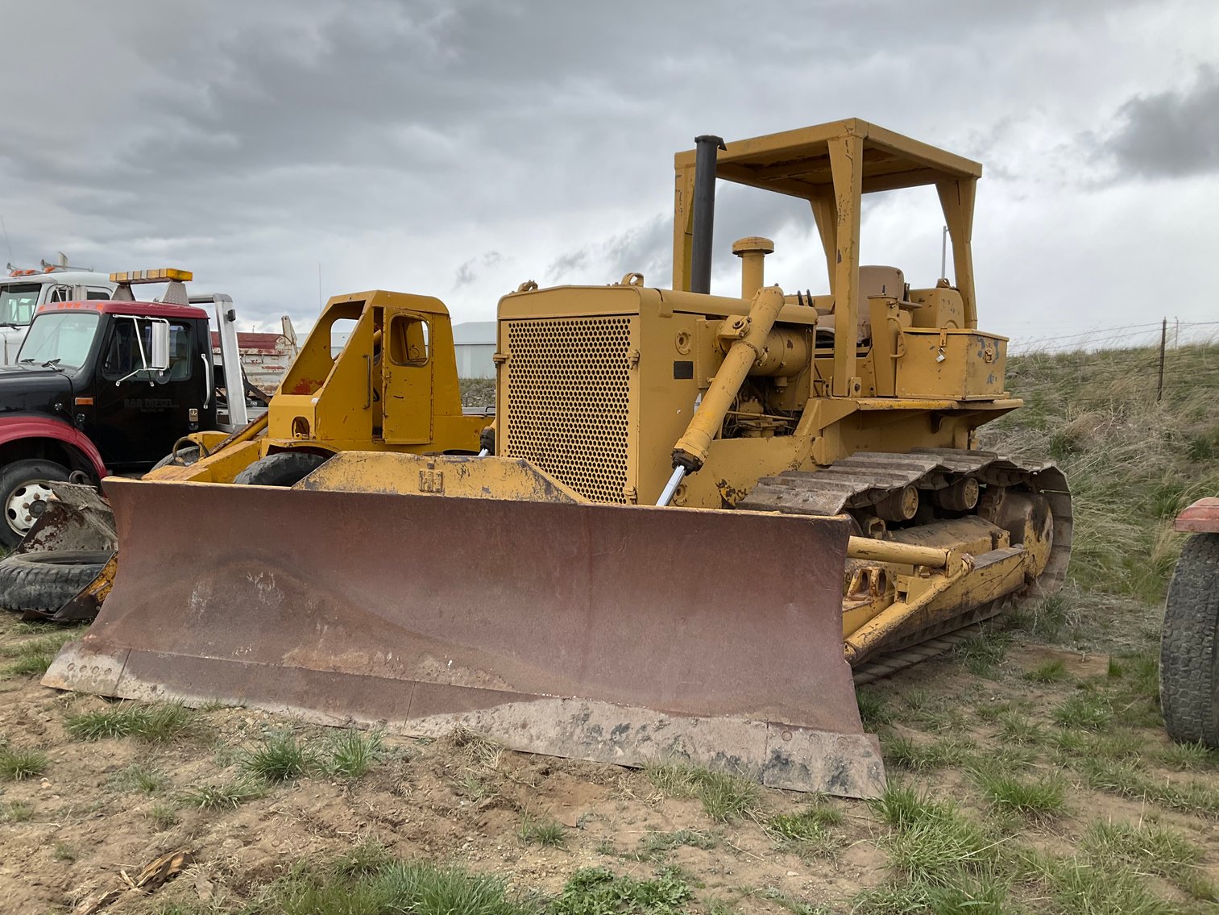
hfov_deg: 61.7
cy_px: 458
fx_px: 1021
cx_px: 610
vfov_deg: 48.2
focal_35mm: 29
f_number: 1.8
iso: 25
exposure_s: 1/574
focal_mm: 3
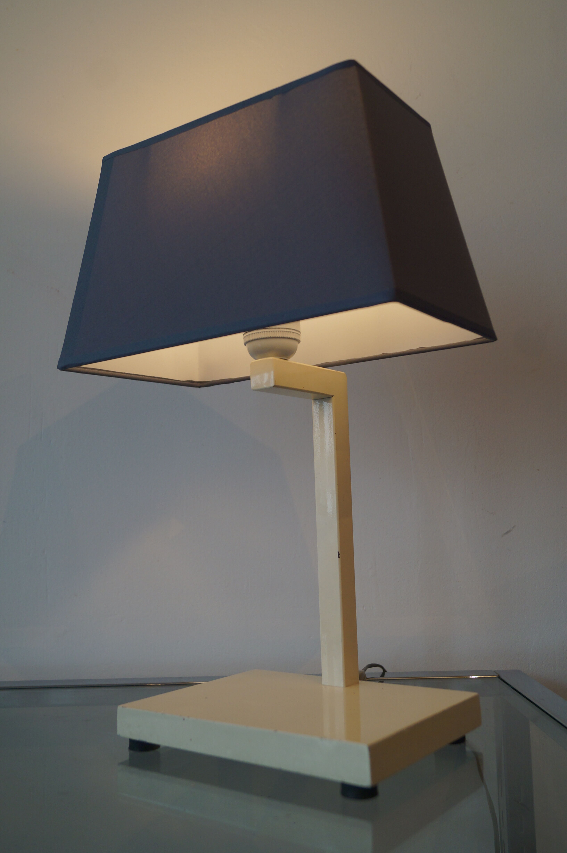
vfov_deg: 57.3
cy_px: 426
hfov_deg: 39.9
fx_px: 781
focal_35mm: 33
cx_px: 284
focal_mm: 22
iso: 250
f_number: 4
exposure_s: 1/60
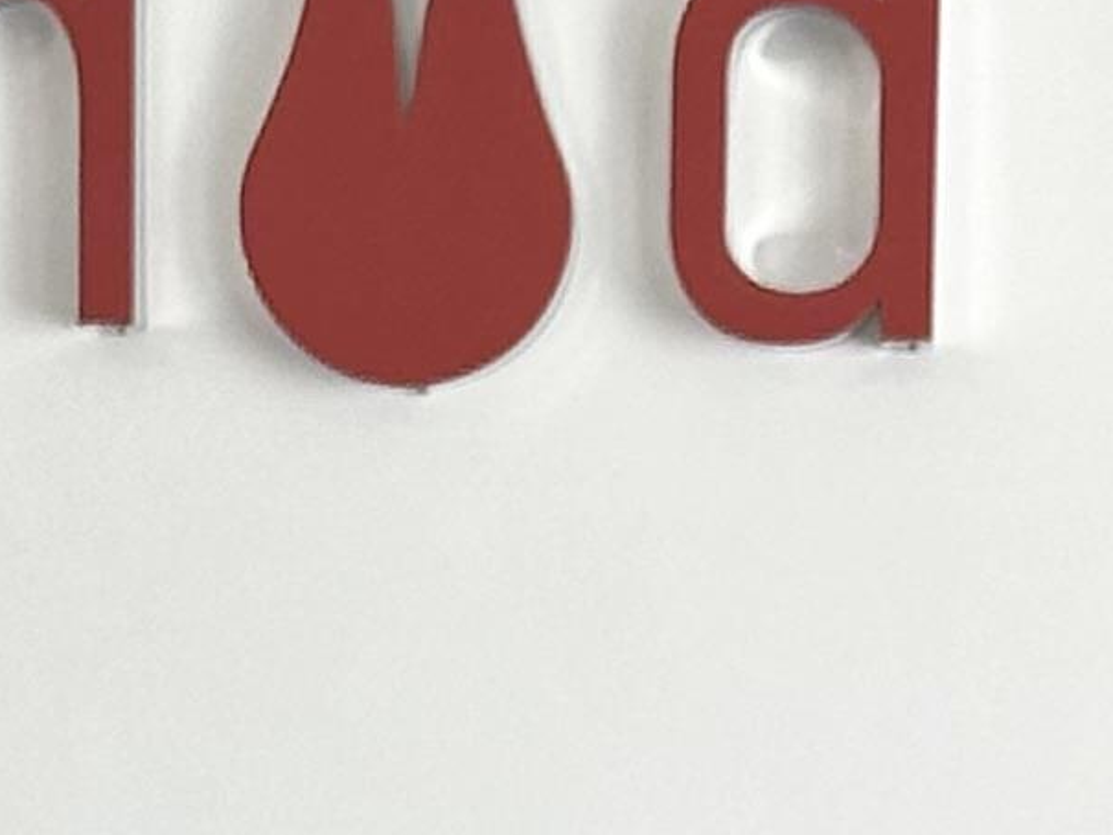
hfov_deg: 6.1
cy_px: 2042
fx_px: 10291
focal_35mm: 320
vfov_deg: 4.5
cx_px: 1466
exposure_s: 1/235
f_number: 1.78
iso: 50
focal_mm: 6.86
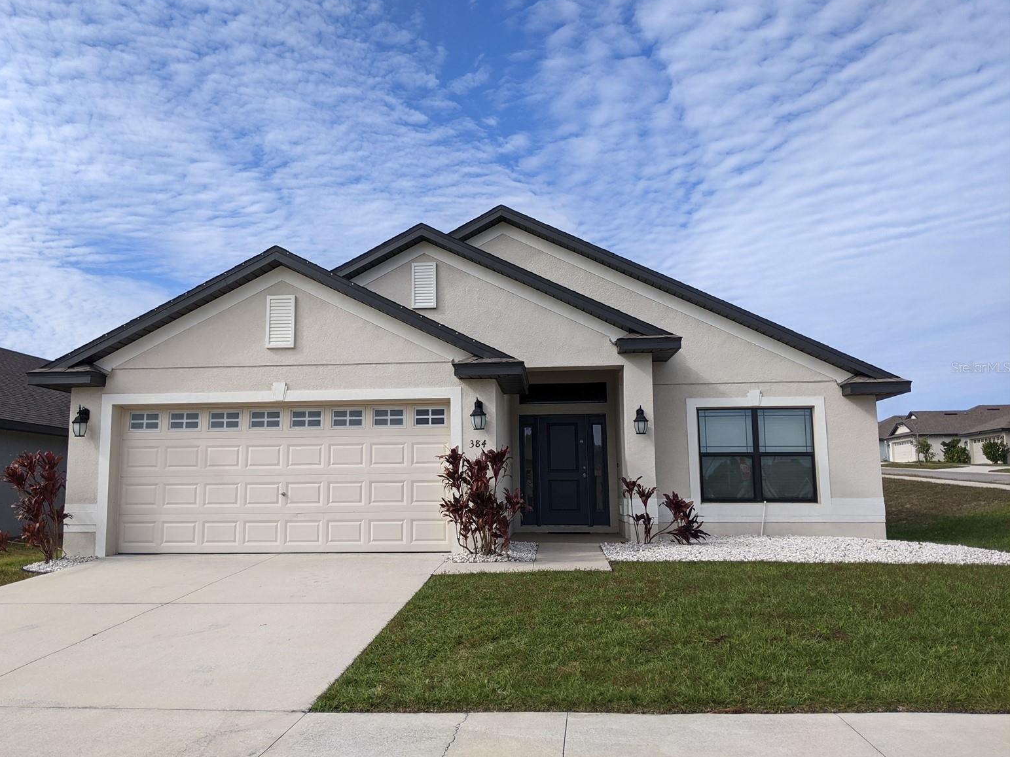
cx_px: 490
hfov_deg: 63.4
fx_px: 817
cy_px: 367
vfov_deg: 49.7
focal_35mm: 28
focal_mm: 4.44
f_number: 1.8
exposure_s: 1/3356
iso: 66
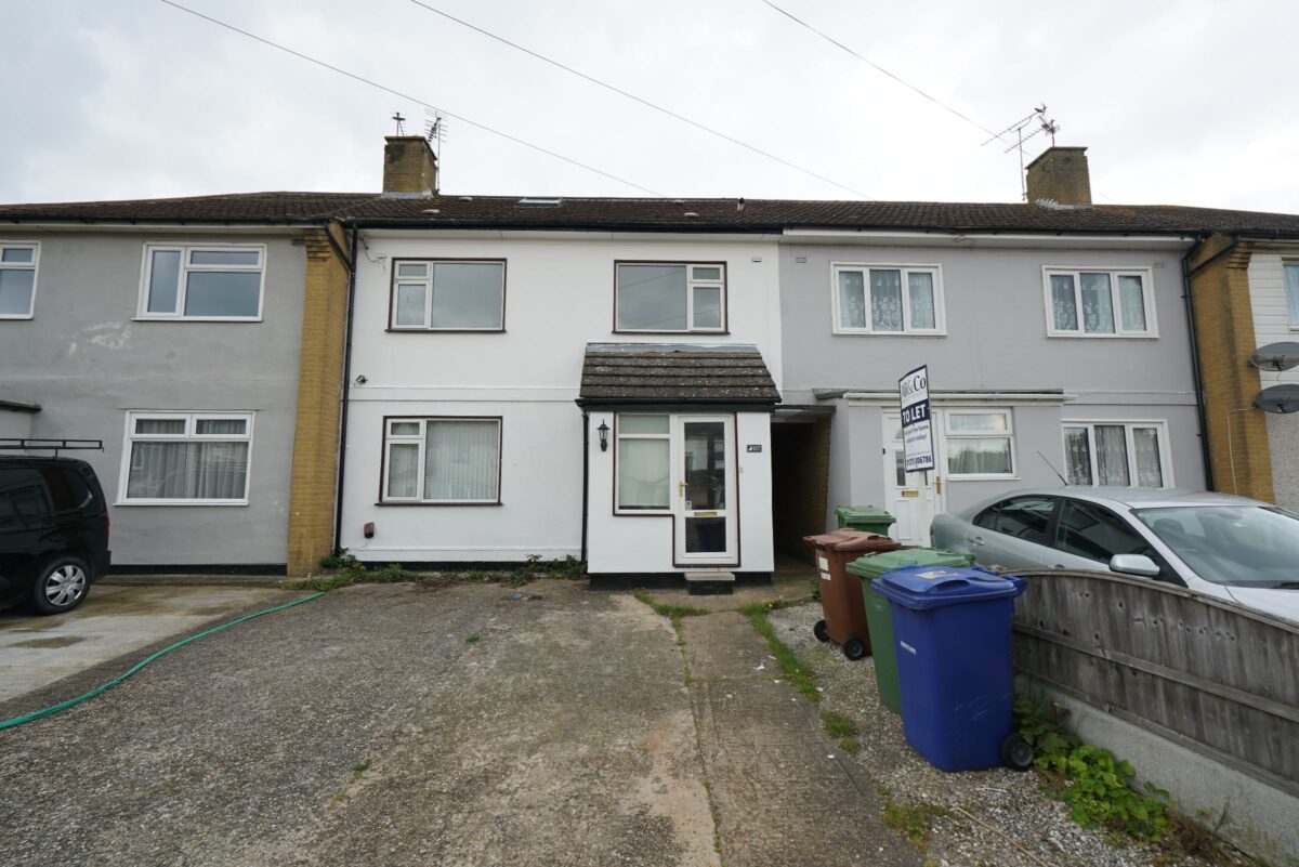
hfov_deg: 96.7
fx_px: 578
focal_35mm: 16
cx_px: 650
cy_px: 434
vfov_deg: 73.8
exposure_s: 1/80
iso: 100
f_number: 8
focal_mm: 16
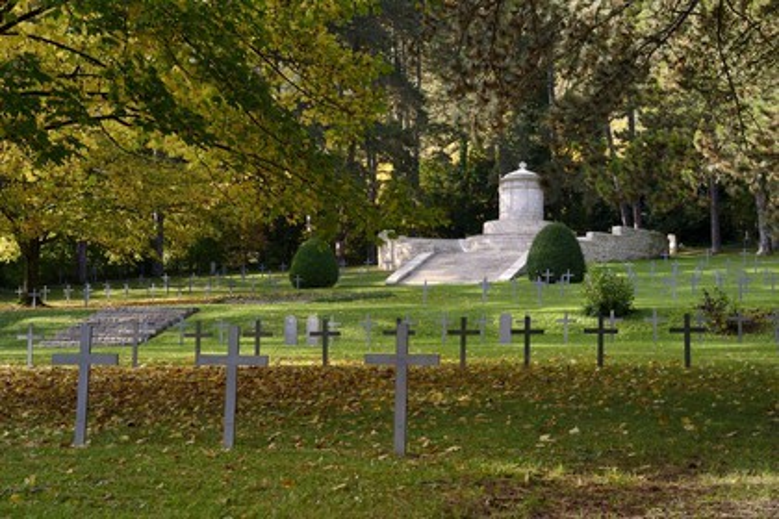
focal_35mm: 70
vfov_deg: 19.5
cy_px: 260
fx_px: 1515
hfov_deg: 28.8
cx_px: 390
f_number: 11
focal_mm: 70
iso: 200
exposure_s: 1/100
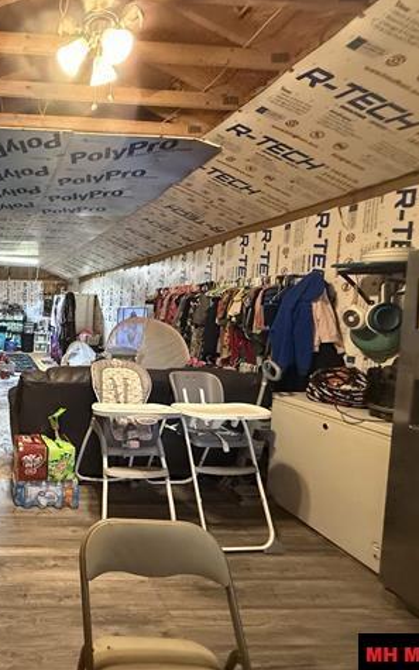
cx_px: 1
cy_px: 334
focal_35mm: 20
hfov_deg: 49.0
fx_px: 365
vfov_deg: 85.1
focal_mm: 2.22
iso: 1000
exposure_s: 1/60
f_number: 2.2
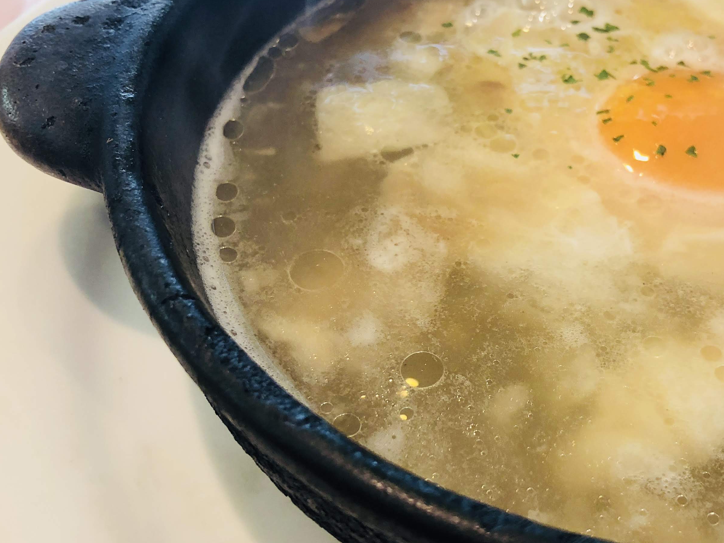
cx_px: 475
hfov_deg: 40.0
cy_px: 249
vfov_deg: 30.9
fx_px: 983
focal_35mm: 47
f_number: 1.8
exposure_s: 1/17
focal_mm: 3.99
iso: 50
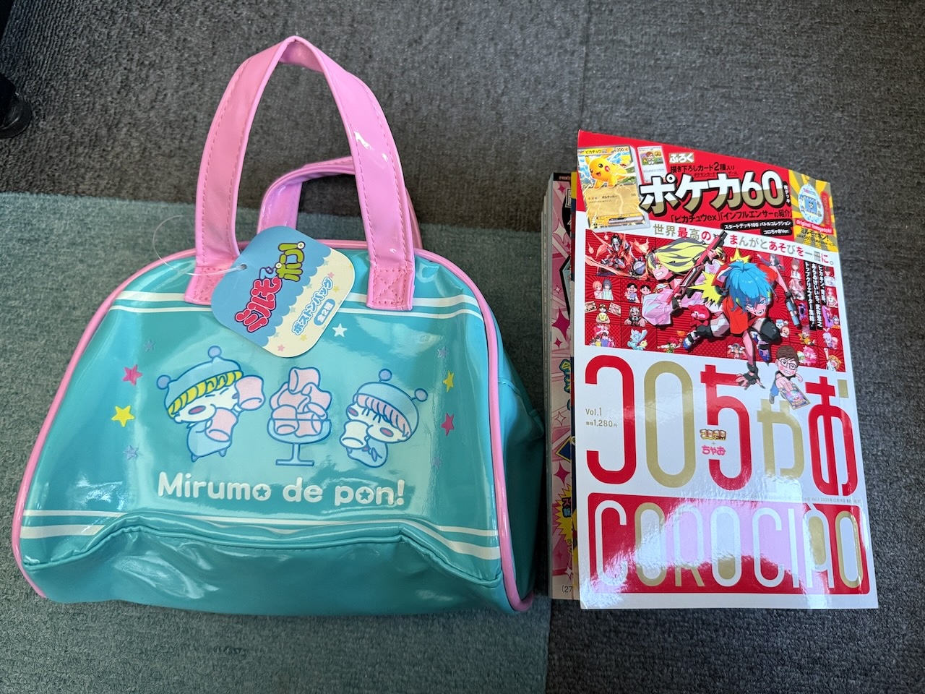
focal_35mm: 24
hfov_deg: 71.6
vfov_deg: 56.8
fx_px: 641
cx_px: 462
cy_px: 347
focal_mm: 6.76
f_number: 1.78
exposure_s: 1/60
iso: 400
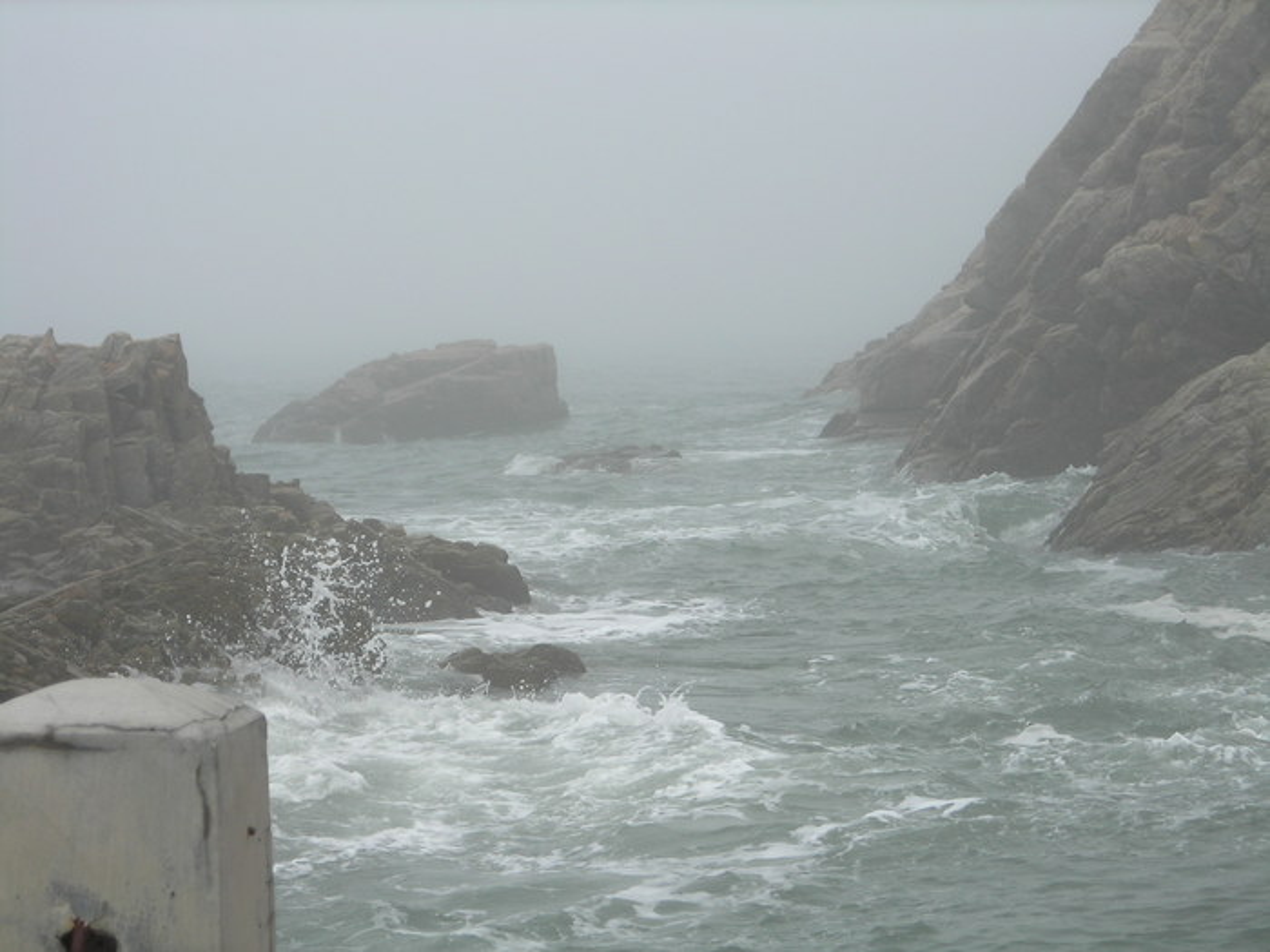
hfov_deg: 17.0
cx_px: 635
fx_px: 4256
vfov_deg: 12.8
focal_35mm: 116
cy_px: 476
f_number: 5.3
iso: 50
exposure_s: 1/280
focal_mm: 19.2
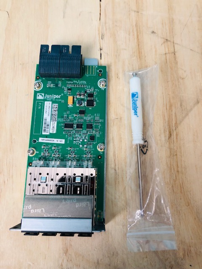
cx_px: 101
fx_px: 218
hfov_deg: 49.7
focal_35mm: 28
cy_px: 134
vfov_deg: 63.4
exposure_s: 1/24
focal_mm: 3.99
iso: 40
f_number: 1.8
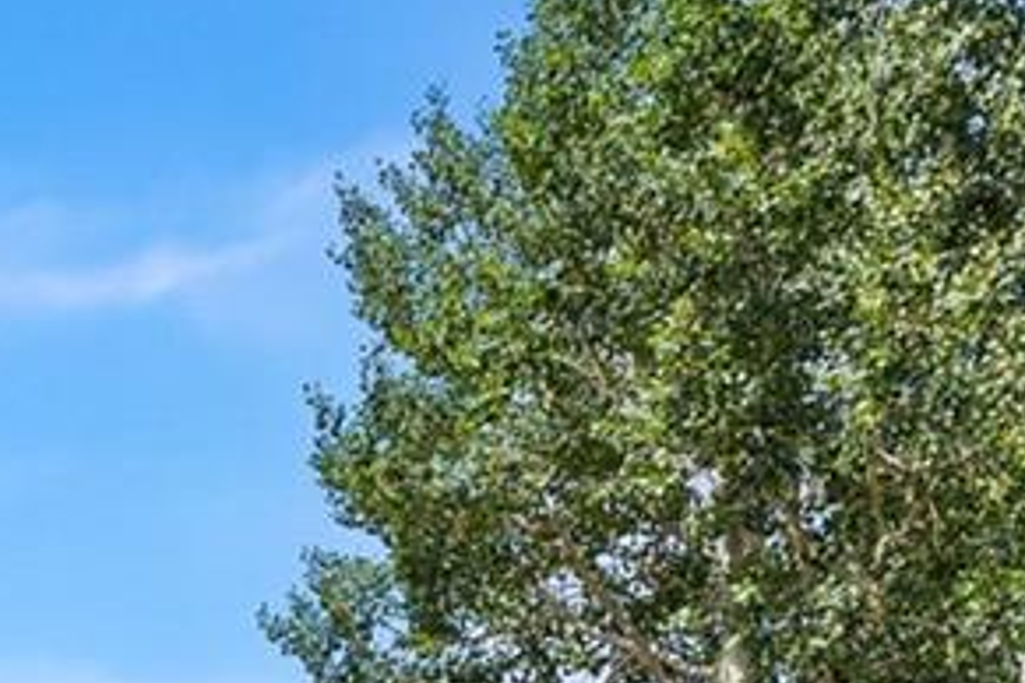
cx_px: -299
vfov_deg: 13.5
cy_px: 1239
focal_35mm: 91
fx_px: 2584
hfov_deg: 20.5
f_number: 8
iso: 160
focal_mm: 16.5
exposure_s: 1/250
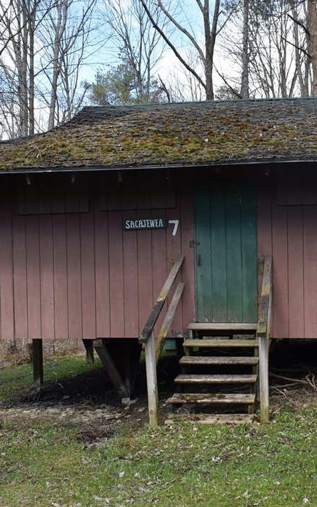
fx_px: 581
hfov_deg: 30.3
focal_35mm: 42
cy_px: 252
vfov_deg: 47.2
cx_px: 213
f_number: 8
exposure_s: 1/250
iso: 400
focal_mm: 18
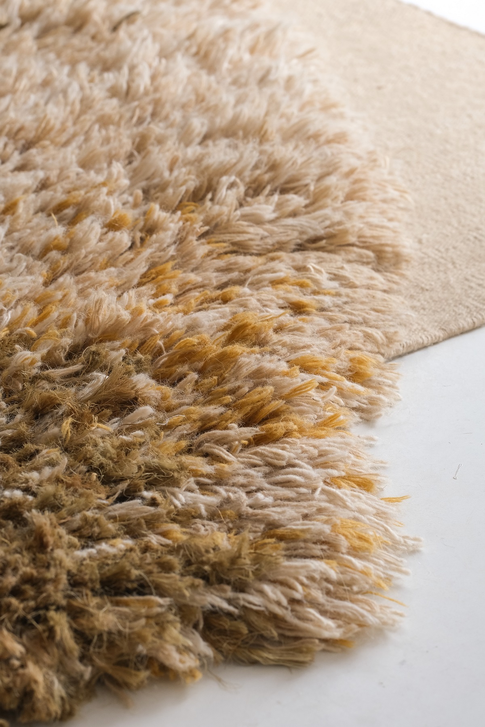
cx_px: 242
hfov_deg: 10.2
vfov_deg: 15.2
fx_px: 2728
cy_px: 364
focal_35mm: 135
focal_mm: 90
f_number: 6.4
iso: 640
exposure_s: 1/125
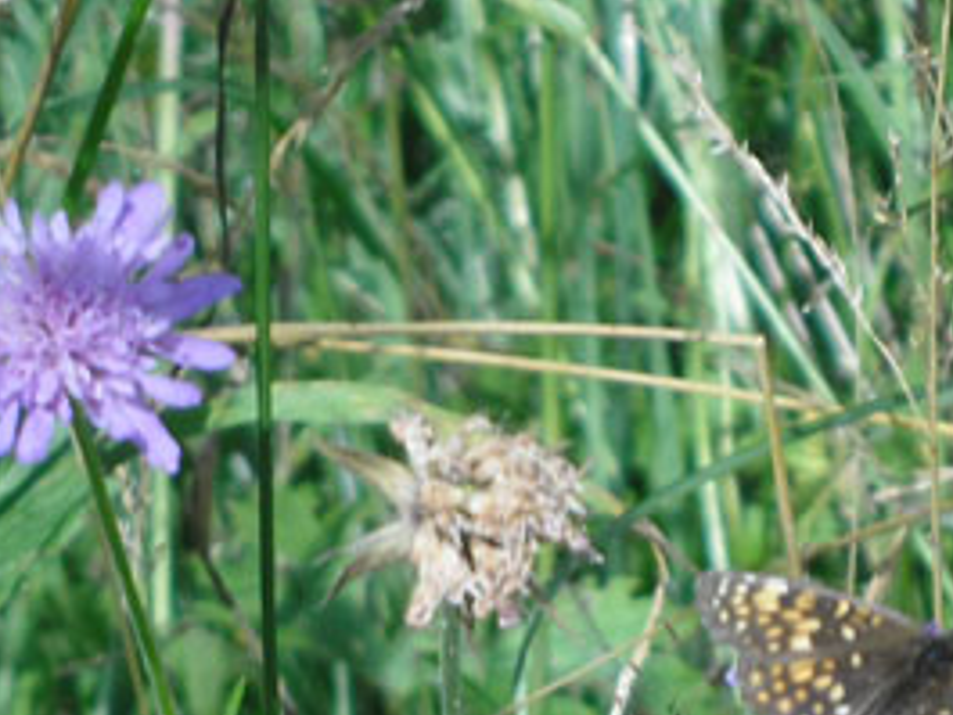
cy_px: 546
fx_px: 6307
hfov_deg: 8.6
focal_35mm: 229
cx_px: 590
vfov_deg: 6.5
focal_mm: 24.5
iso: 80
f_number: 5.9
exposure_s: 1/234
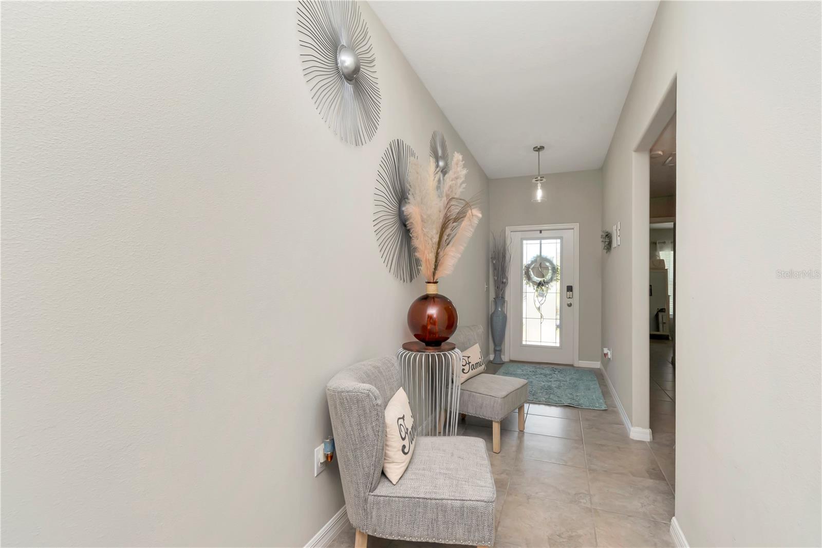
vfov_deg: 77.3
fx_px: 342
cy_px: 274
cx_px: 411
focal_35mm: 15
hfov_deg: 100.4
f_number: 8
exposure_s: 1/125
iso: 500
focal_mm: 10
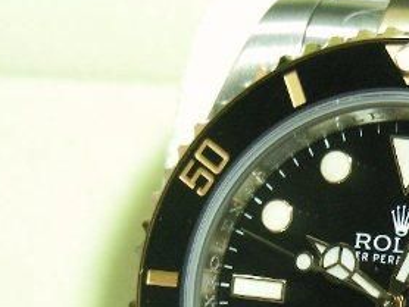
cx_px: 410
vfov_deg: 10.1
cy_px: 336
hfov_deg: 13.4
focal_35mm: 145
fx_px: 1715
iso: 200
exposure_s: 1/12.8
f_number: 3.5
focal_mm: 10.5
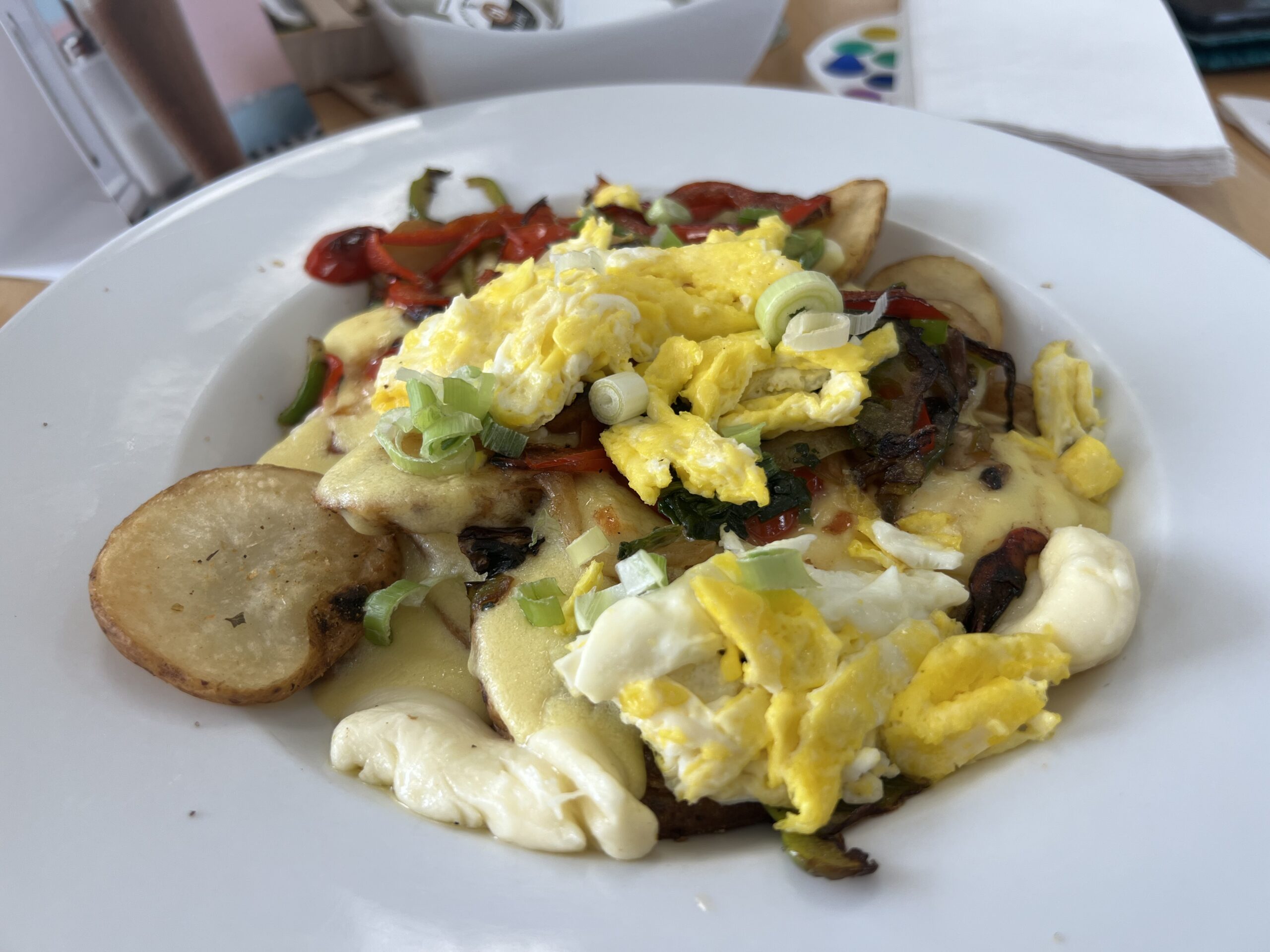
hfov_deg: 67.3
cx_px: 635
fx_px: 954
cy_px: 476
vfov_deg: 53.1
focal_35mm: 26
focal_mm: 5.7
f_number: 1.5
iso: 32
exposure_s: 1/139
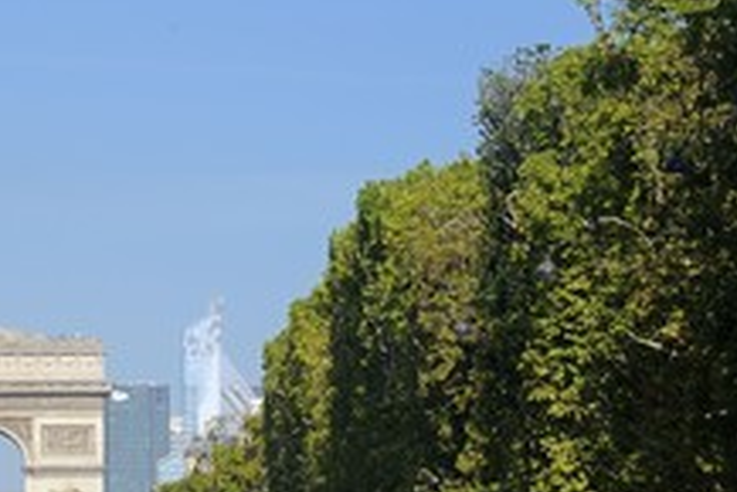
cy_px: 438
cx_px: 109
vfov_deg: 3.6
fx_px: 7928
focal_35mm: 387
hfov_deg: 5.3
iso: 200
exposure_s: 1/250
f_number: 11
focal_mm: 200
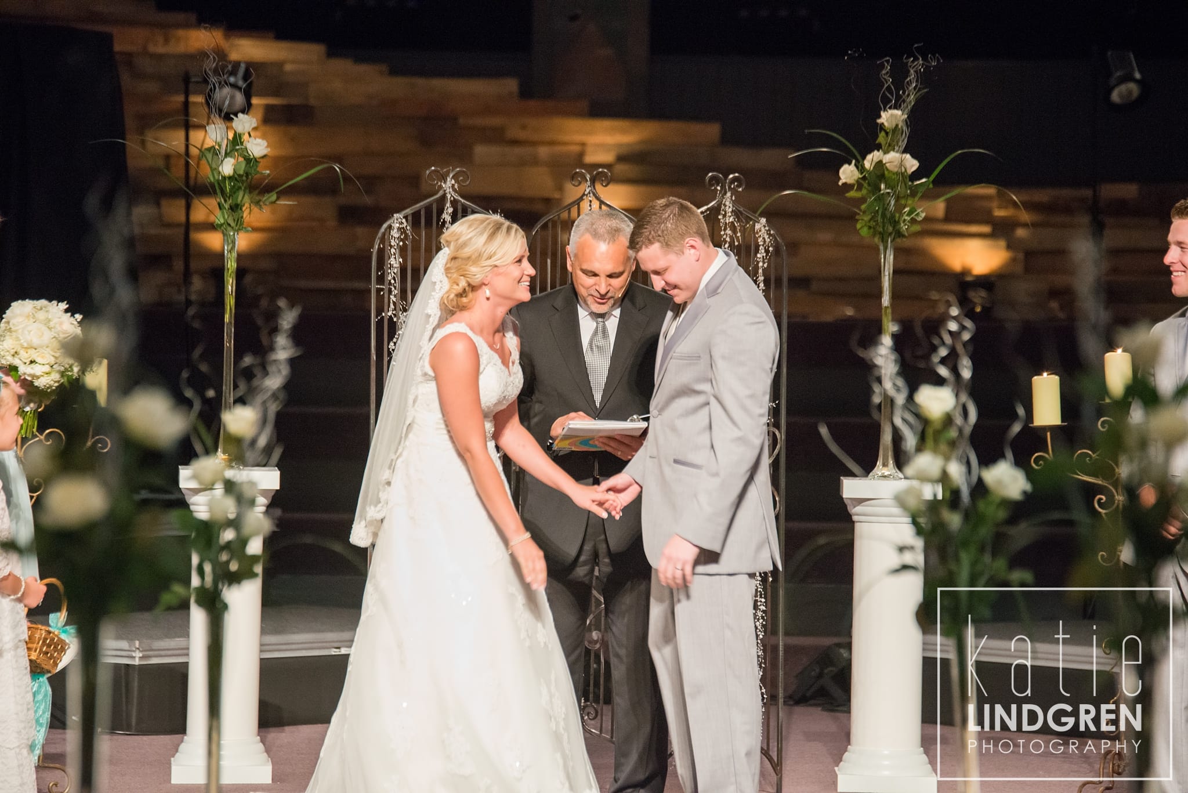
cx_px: 594
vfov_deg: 6.9
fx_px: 6602
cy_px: 396
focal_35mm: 200
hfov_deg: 10.3
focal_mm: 200
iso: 4000
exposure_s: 1/100
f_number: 3.5
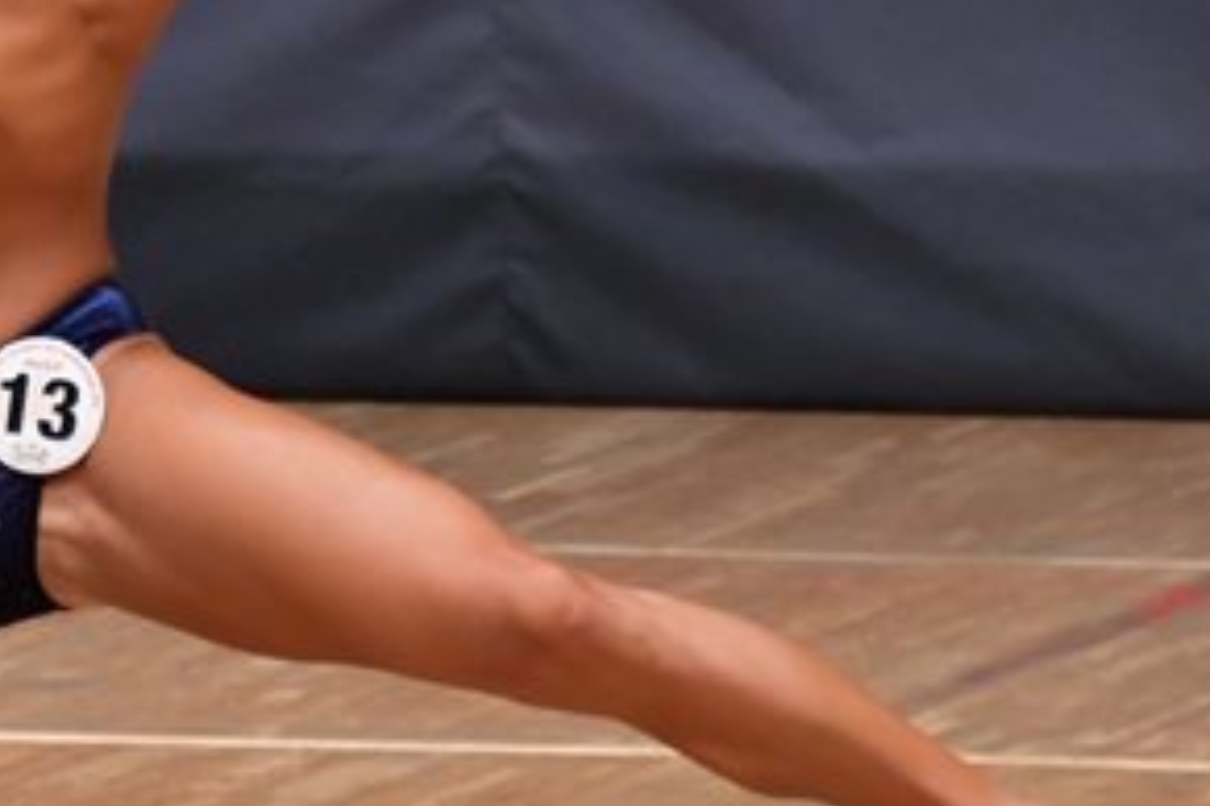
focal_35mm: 999
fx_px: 33575
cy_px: 50
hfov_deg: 2.1
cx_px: 56
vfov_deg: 1.4
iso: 6400
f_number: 5.6
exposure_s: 1/400
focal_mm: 250
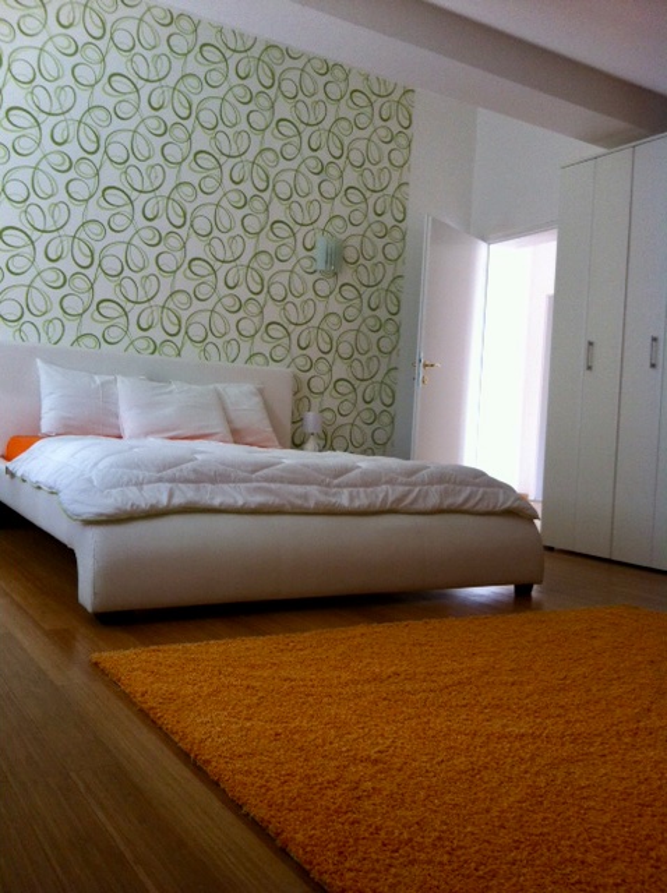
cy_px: 446
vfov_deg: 52.7
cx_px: 334
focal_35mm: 35
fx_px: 902
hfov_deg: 40.6
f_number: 2.8
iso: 125
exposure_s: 1/15
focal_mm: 3.85
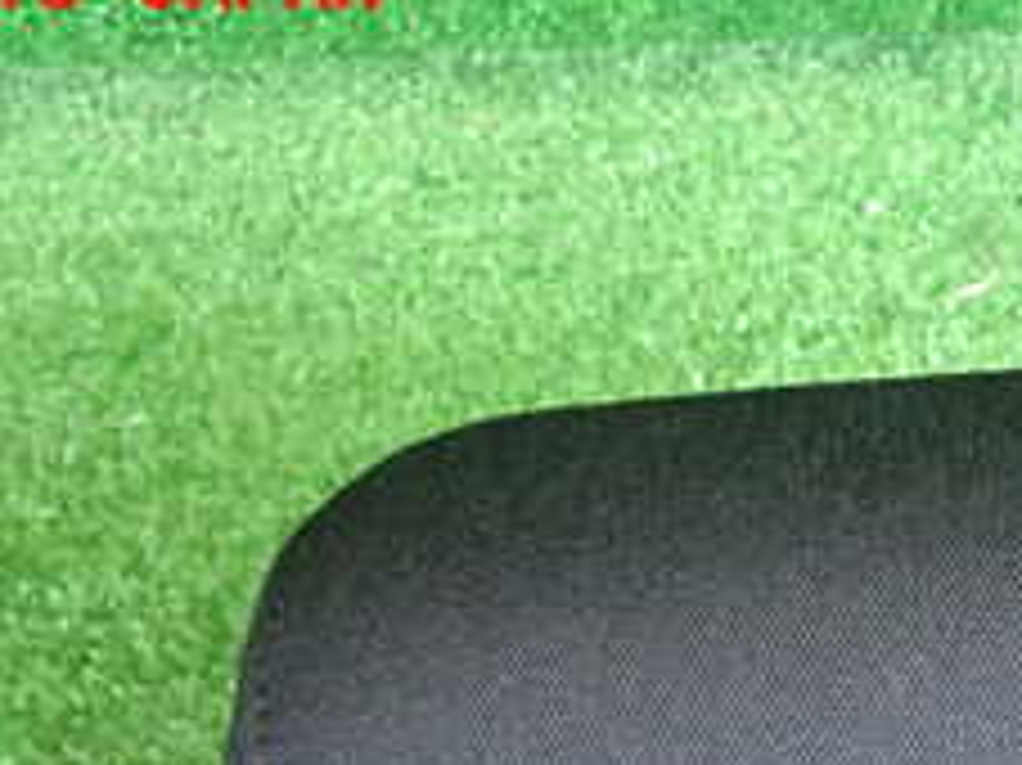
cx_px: 914
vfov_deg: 20.7
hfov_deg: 28.3
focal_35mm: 66
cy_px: 936
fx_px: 1948
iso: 400
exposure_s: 1/60
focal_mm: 4.5
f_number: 2
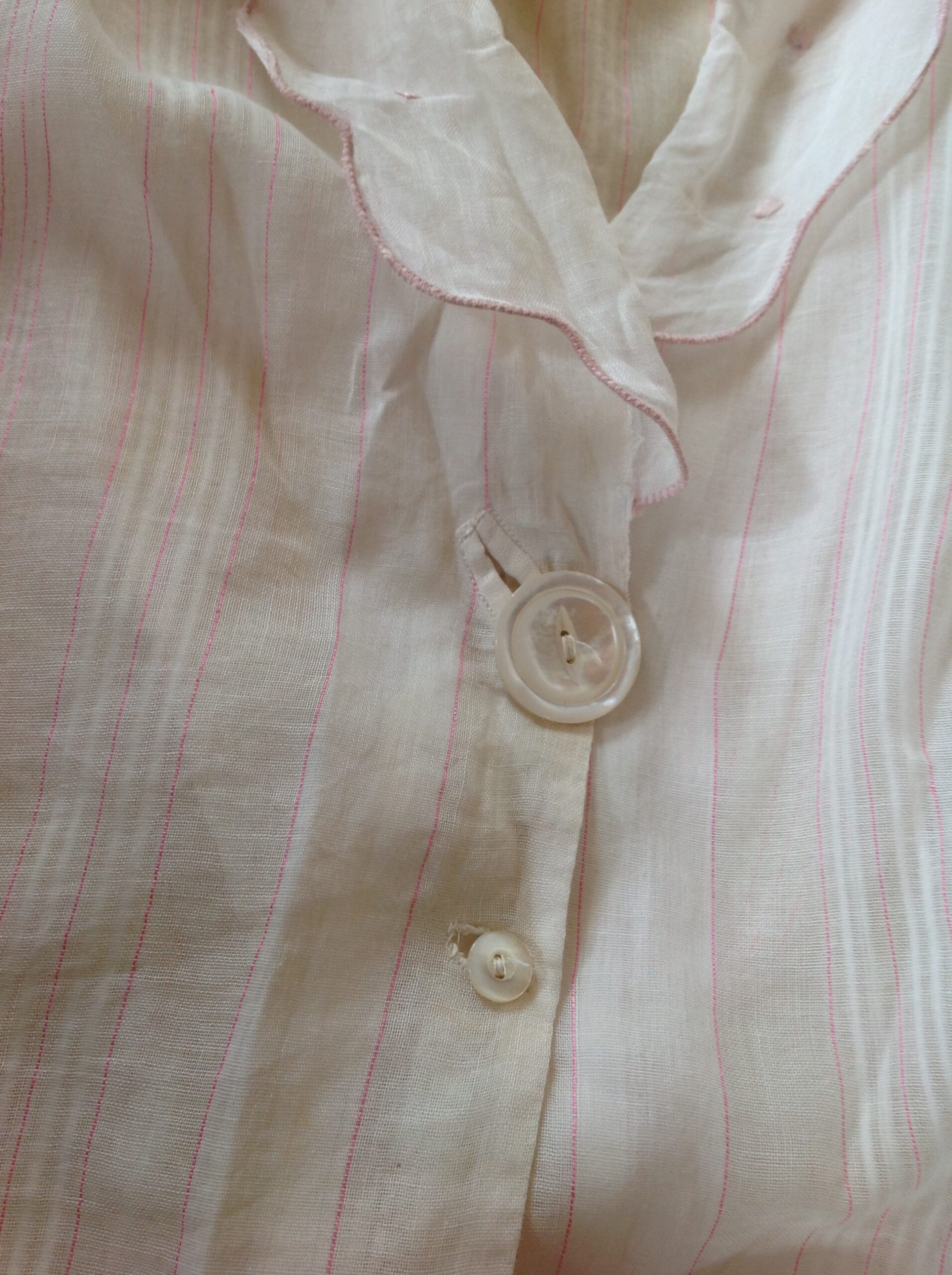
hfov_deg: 40.6
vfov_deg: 52.7
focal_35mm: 35
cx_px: 476
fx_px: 1287
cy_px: 638
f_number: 2.4
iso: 50
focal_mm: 4.28
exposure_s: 1/20
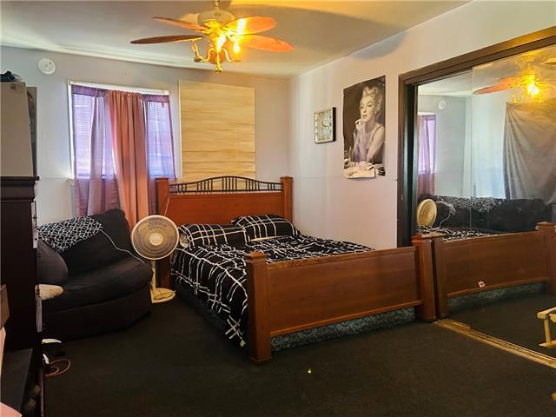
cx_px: 278
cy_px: 208
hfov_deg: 67.3
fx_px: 418
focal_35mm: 26
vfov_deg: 53.1
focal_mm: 5.7
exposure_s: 1/40
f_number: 1.5
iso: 500
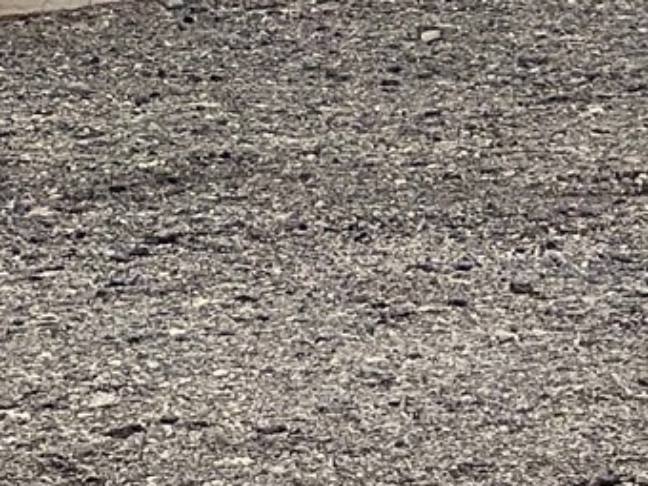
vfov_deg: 5.1
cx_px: 141
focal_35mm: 289
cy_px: -234
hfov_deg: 6.8
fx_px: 5410
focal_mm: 6.86
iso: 80
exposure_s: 1/568
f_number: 1.78
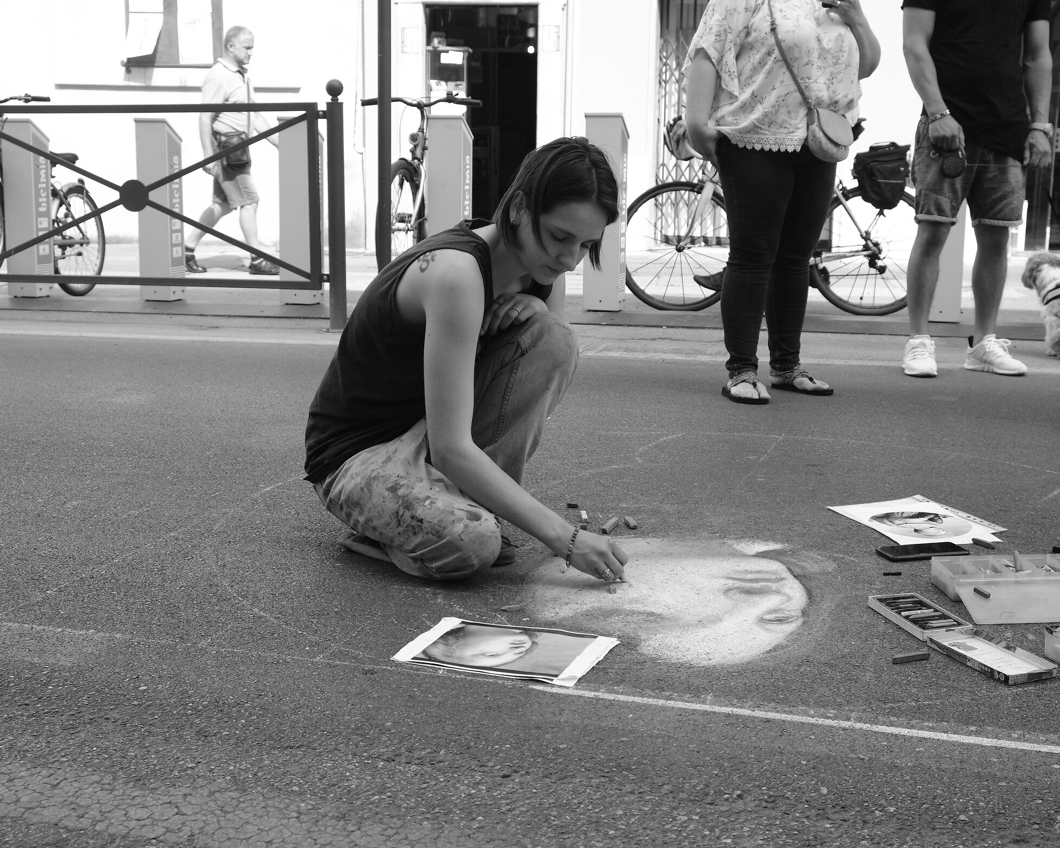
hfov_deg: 40.3
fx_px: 1443
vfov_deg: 32.7
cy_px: 422
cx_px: 563
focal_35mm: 46
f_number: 5.6
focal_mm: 26.5
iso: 160
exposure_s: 1/180
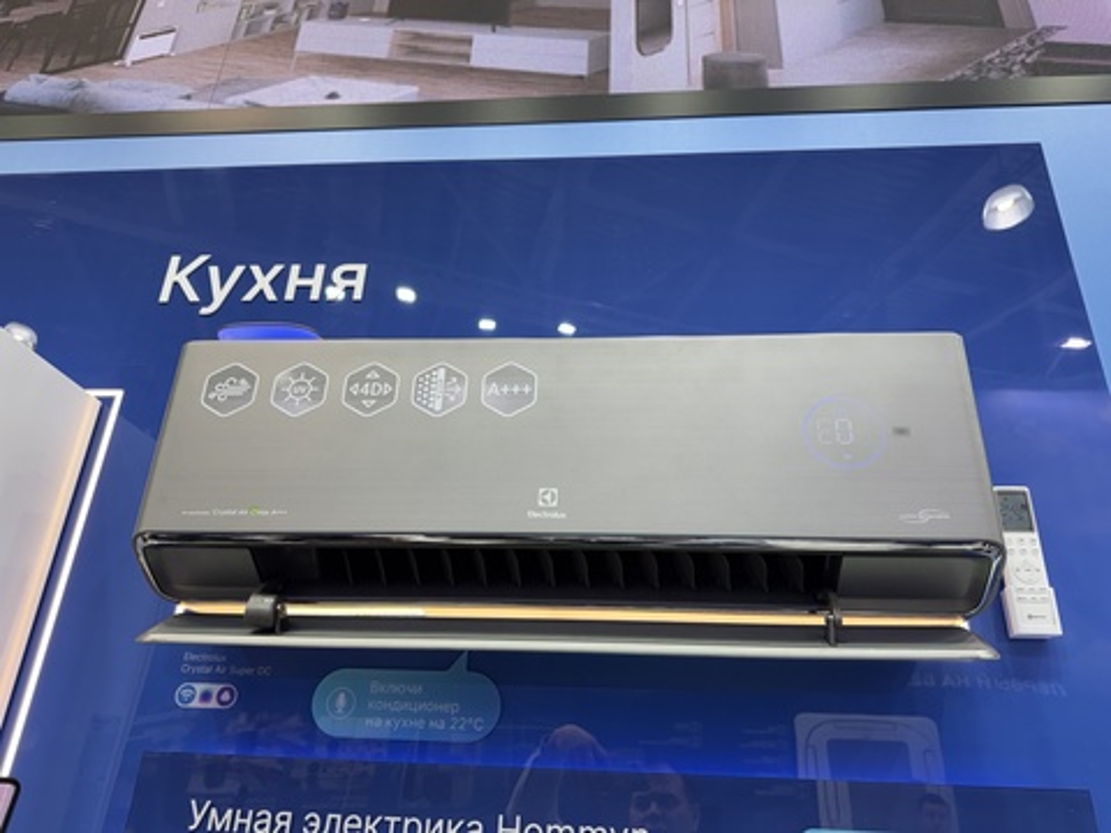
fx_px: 770
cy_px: 416
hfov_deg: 71.6
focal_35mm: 24
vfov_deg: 56.8
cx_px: 556
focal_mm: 6.76
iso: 80
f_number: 1.78
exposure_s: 1/100
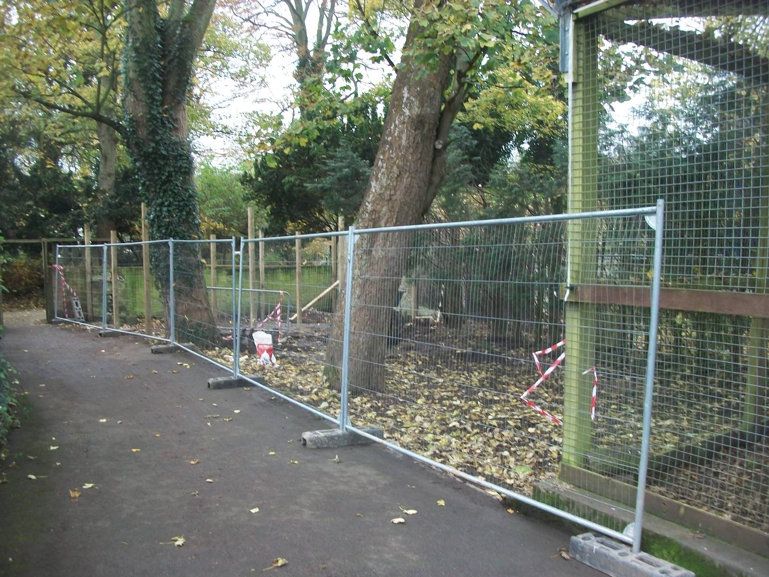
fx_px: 711
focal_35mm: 32
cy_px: 288
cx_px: 384
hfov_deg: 56.8
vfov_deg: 44.2
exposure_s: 1/25
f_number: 2.9
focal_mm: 5.7
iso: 160
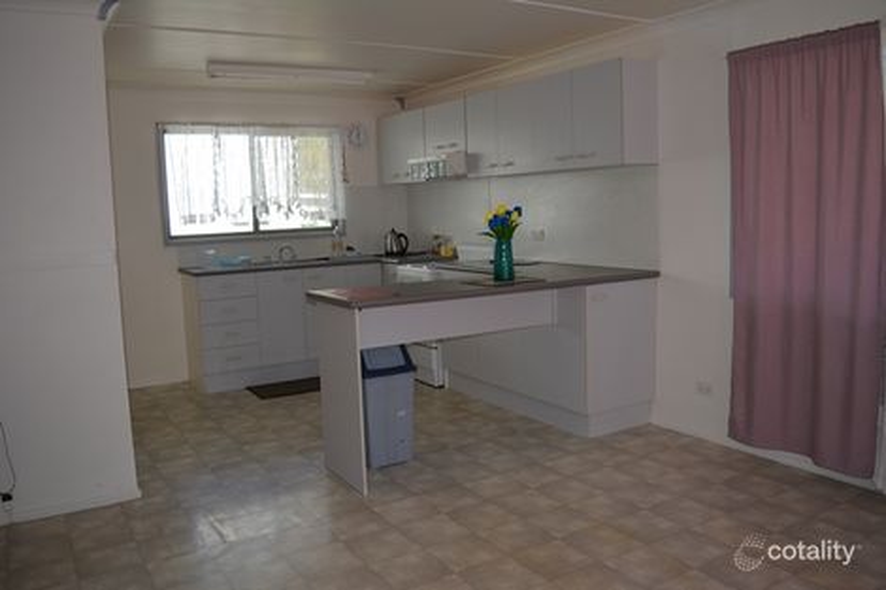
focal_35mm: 30
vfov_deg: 43.6
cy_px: 295
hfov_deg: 61.9
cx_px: 443
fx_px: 738
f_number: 3.5
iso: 200
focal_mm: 20
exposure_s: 1/200
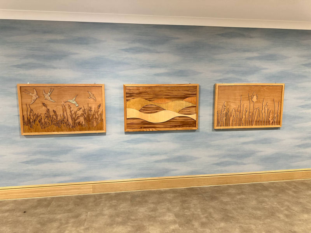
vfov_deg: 56.8
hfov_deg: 71.6
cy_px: 116
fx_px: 216
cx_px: 156
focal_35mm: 24
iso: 160
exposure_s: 1/50
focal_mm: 6.86
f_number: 1.78
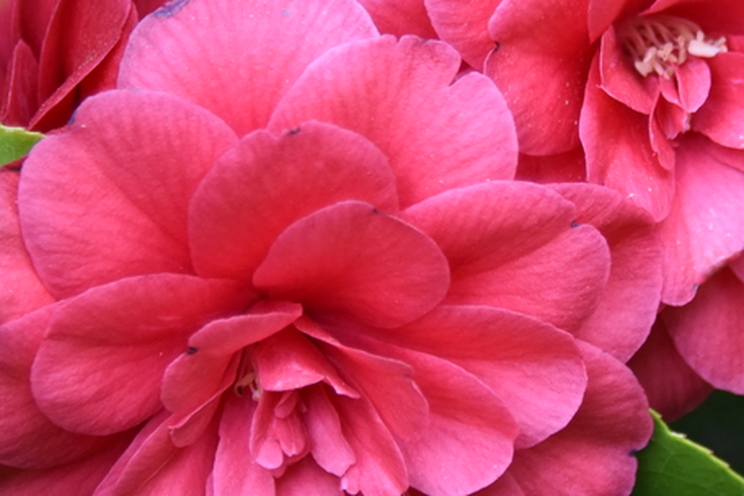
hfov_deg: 3.7
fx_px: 11614
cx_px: 534
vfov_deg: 2.4
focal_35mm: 562
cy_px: 165
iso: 2500
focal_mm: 200
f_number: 5.6
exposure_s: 1/400
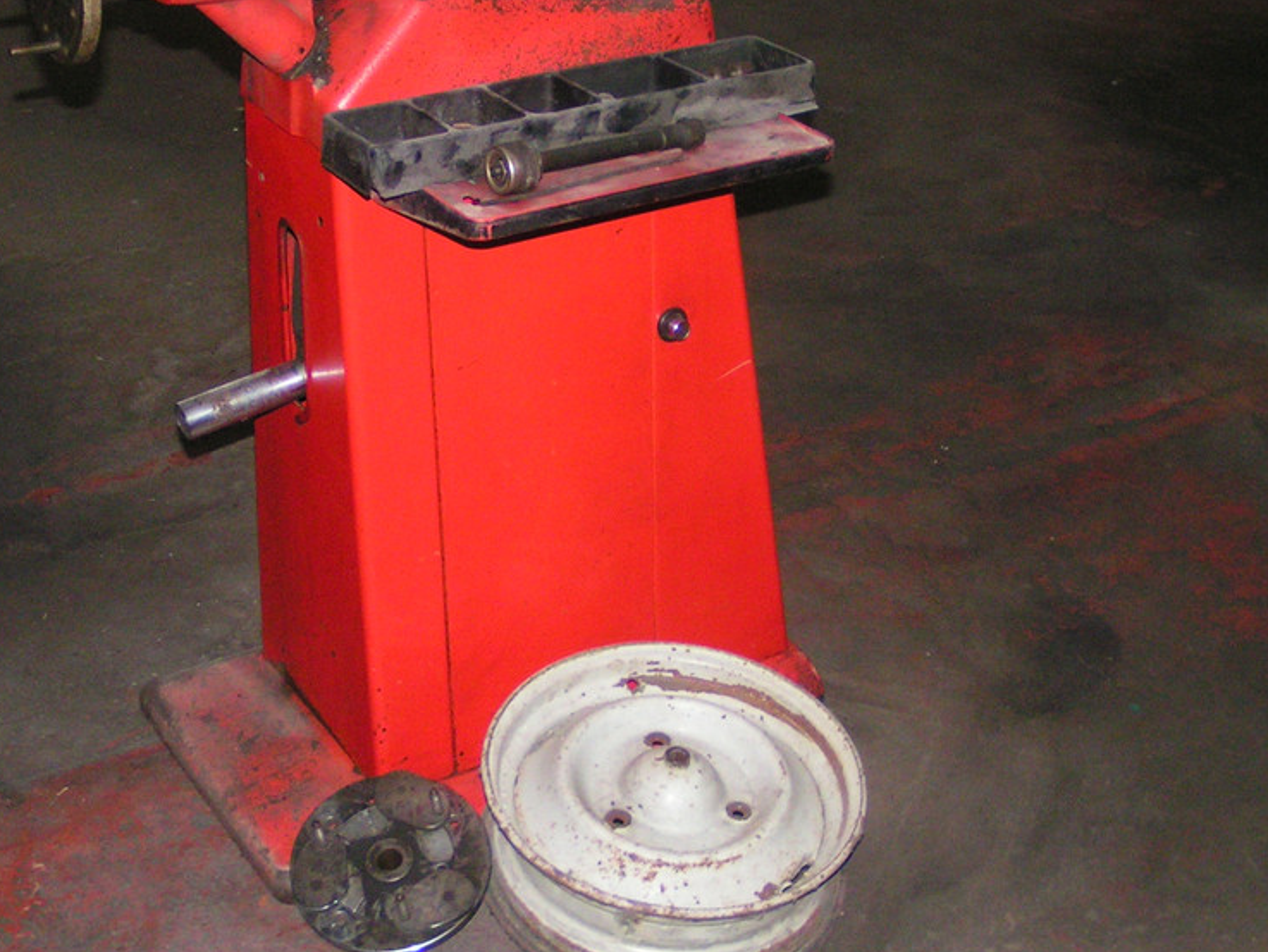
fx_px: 2015
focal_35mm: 55
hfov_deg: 34.9
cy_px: 368
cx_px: 536
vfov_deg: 26.5
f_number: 2.8
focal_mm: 5.8
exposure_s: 1/40
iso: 200
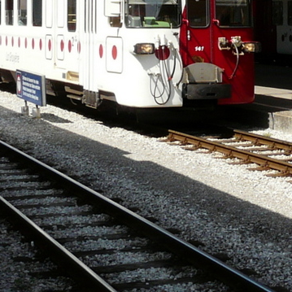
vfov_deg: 24.1
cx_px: 103
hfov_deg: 24.9
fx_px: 659
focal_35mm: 69
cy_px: 14
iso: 100
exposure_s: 1/320
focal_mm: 4.6
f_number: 5.6
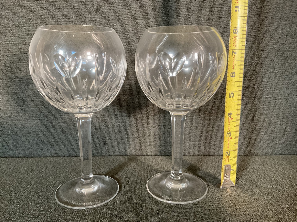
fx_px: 249
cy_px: 111
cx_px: 148
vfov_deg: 48.2
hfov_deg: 61.7
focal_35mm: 29
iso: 160
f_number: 1.8
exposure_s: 1/60
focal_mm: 3
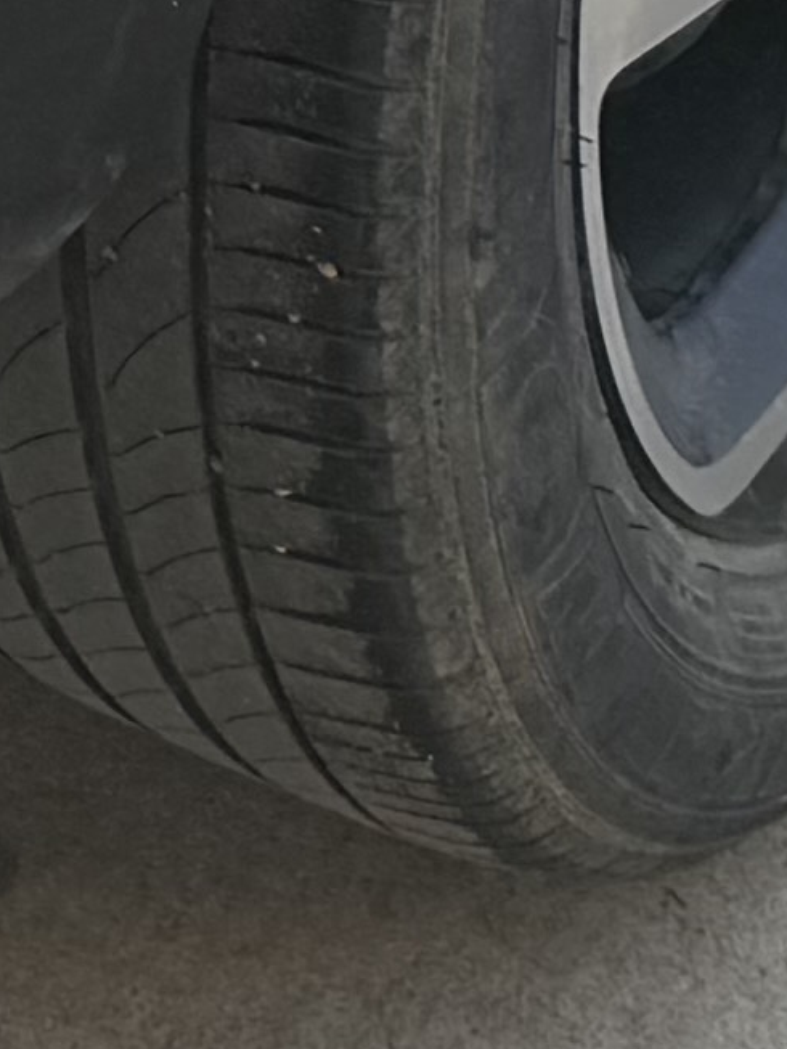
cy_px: -2148
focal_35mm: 210
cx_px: -543
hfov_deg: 6.9
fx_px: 6364
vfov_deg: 8.0
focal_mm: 6.76
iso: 80
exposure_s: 1/912
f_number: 1.78
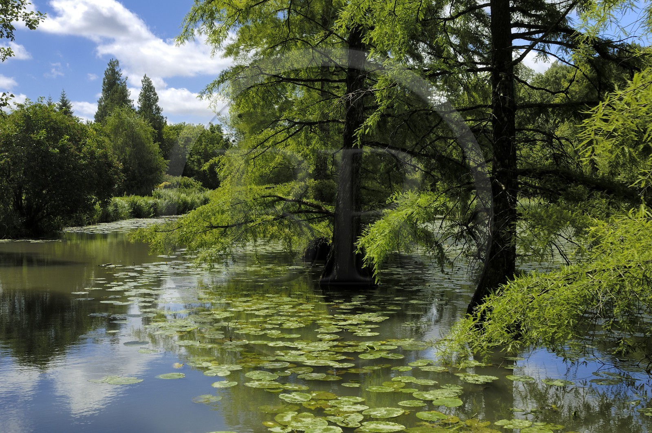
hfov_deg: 46.5
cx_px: 326
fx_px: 760
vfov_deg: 31.8
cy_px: 216
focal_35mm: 42
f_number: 9.5
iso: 100
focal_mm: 28
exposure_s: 1/160
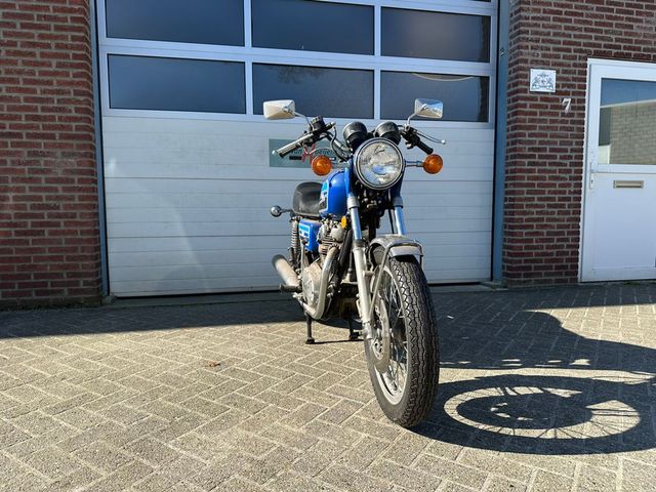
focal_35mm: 24
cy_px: 246
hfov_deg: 71.6
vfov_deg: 56.8
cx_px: 328
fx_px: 455
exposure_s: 1/1949
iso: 80
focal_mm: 6.86
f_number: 1.78
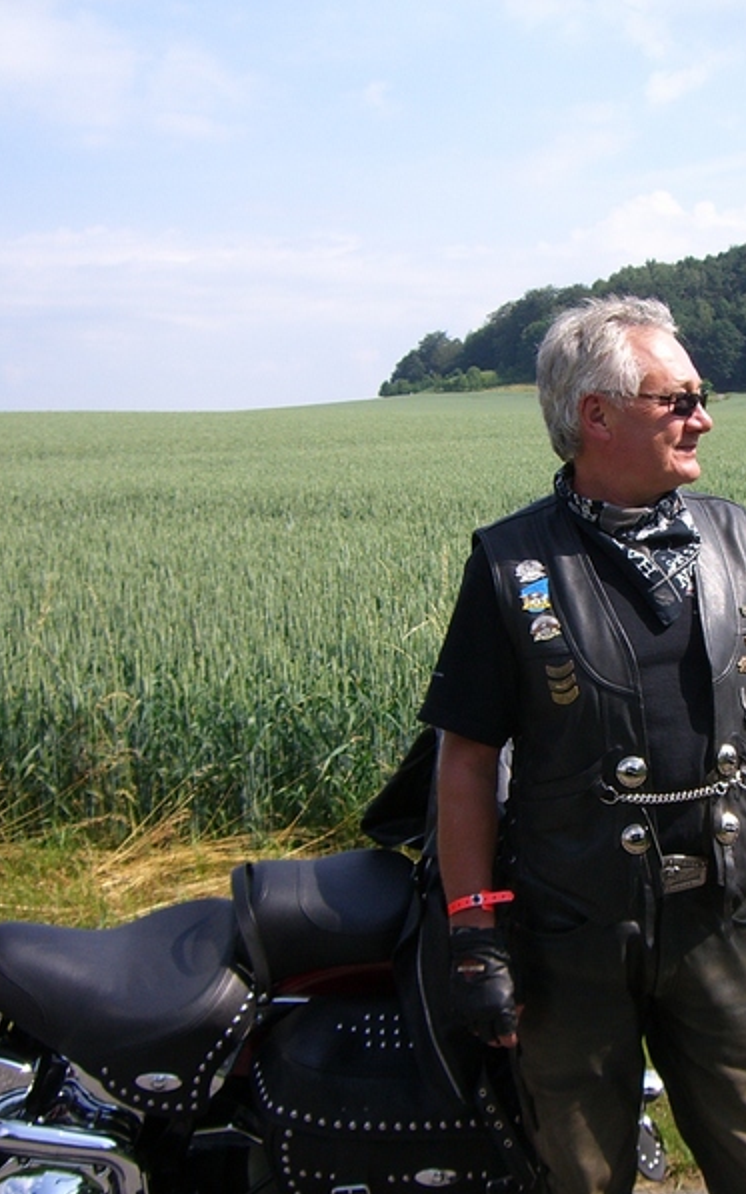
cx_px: 684
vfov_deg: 37.5
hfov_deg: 23.3
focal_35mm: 54
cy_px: 596
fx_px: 1757
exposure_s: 1/400
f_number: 4.3
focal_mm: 6.2
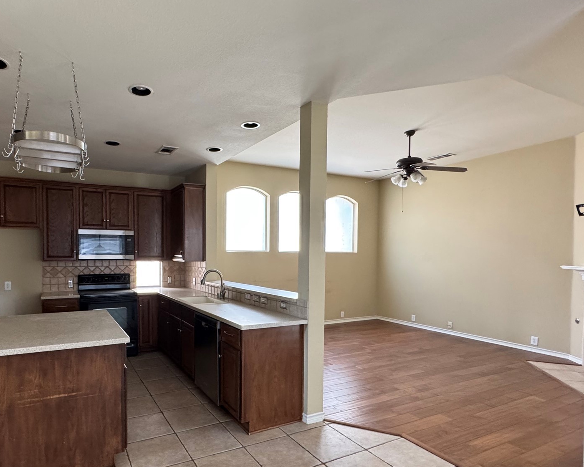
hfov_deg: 78.7
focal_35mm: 20
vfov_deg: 67.8
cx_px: 215
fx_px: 346
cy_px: 263
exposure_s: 1/79
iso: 320
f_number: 2.2
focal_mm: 2.22
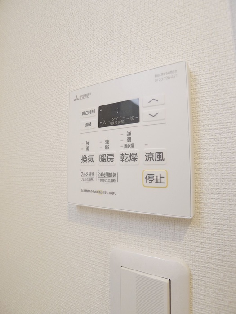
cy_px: 157
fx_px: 218
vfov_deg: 71.6
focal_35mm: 24
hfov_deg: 56.8
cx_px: 118
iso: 125
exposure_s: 1/60
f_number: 2
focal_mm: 5.1
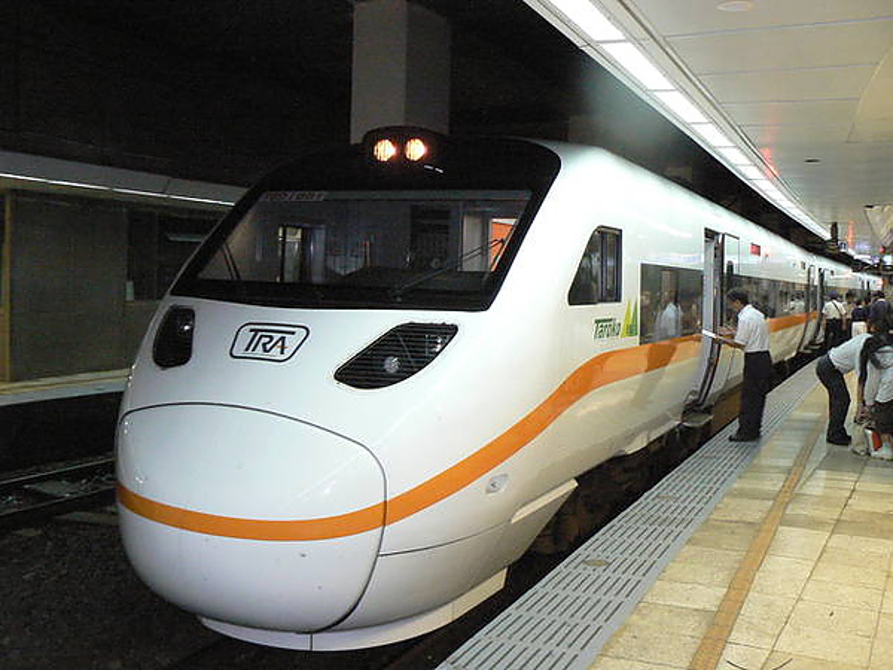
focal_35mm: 36
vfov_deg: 39.7
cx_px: 446
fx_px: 929
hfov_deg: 51.4
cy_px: 335
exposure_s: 1/30
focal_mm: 6
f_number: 2.8
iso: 400
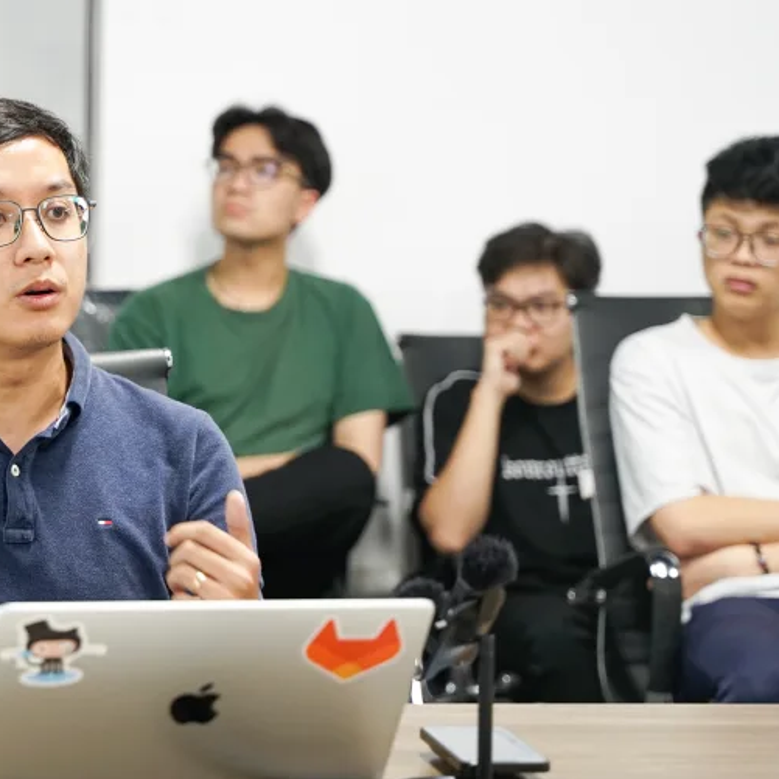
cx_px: 59
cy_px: 347
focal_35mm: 114
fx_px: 2902
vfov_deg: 15.3
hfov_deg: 15.1
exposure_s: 1/60
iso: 640
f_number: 2.8
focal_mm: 70
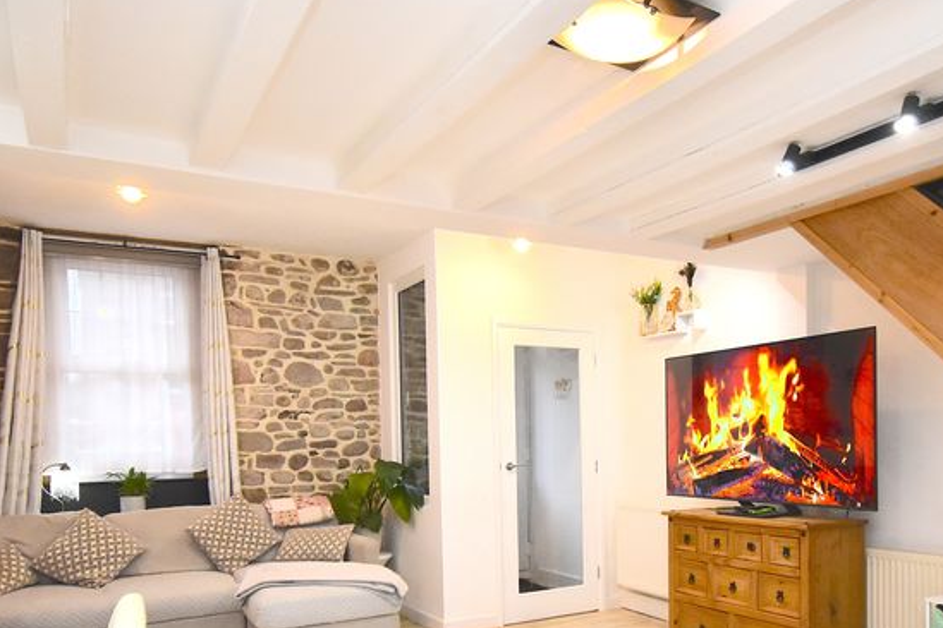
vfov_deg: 45.1
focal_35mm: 28
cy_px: 456
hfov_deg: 64.8
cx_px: 574
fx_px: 733
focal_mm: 10
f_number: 4.5
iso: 800
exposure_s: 1/160
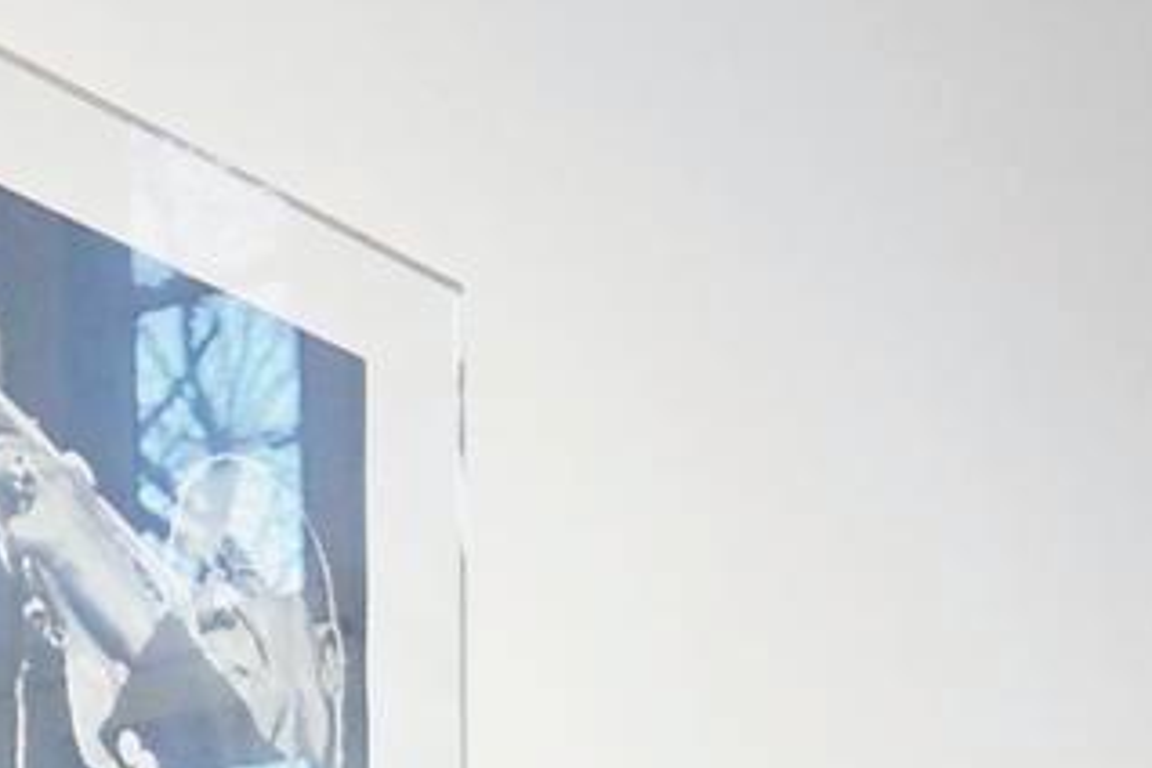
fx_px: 4832
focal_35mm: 151
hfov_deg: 13.5
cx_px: 159
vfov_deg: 8.1
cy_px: 2123
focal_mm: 10.9
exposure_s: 1/80
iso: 200
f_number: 1.7
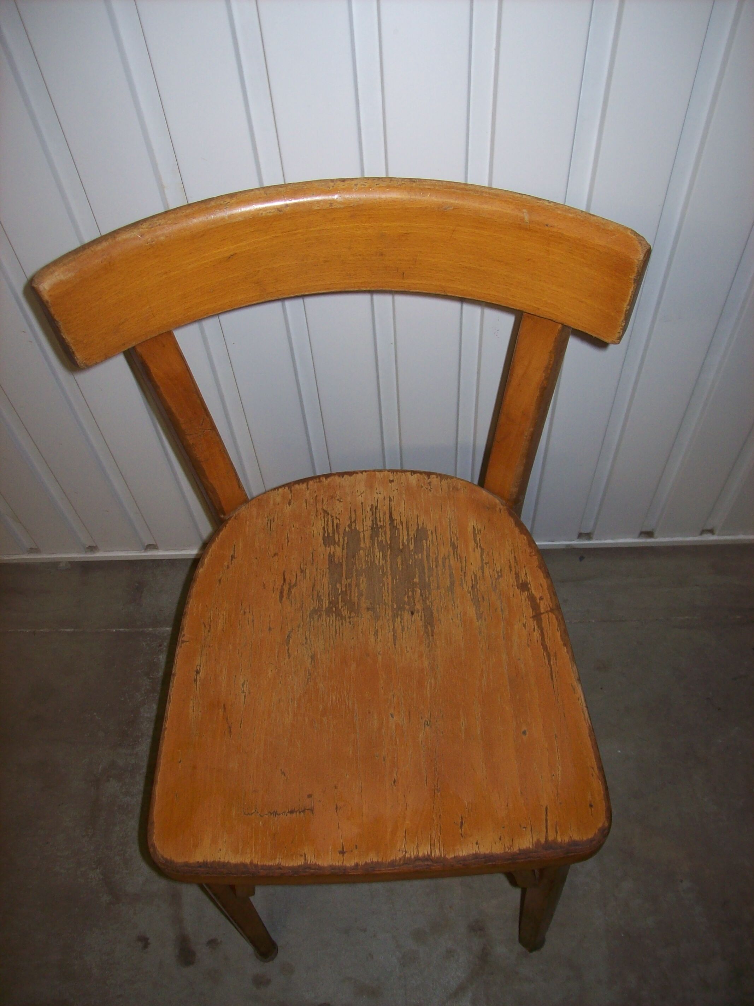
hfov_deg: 39.6
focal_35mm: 36
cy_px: 503
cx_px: 377
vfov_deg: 51.4
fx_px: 1046
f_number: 2.7
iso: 80
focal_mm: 6
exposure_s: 1/64
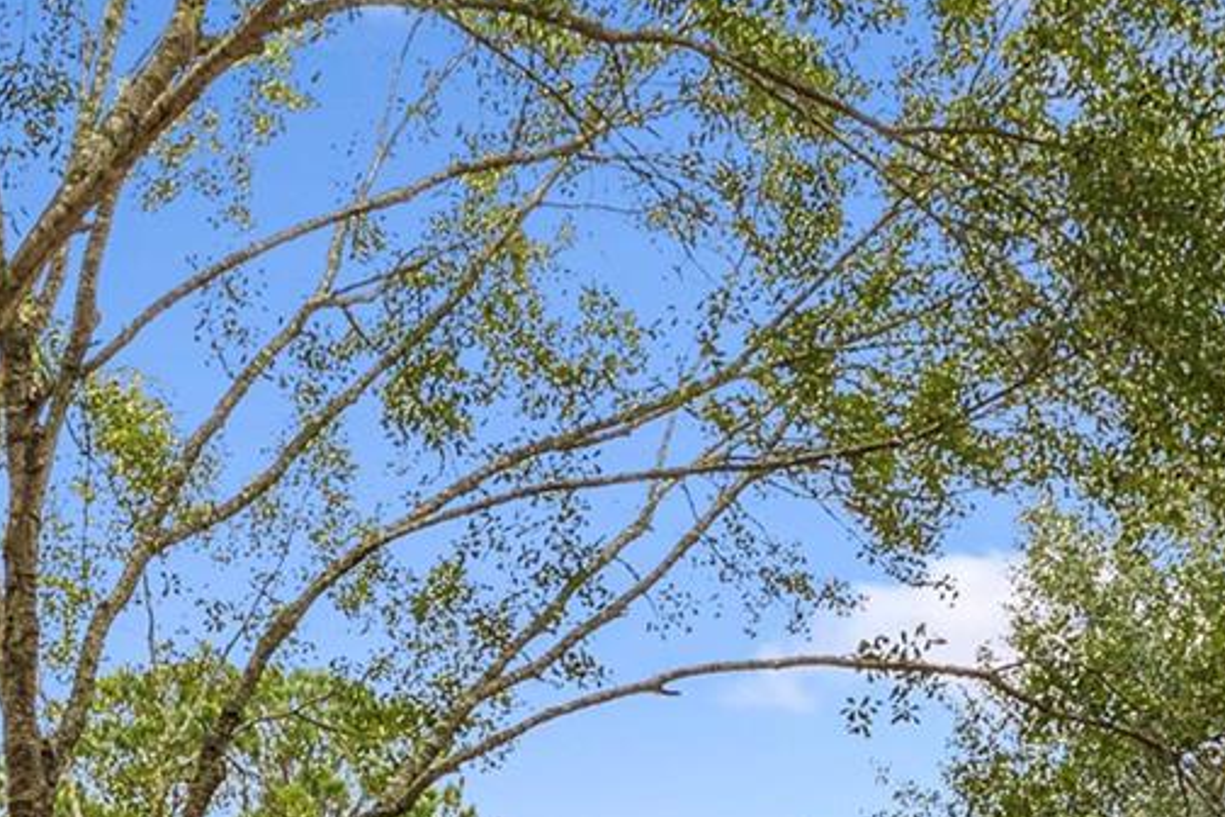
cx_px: -644
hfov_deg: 15.4
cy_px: 1599
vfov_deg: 10.4
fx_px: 4151
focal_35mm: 122
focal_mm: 20.3
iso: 160
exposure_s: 1/80
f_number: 7.1
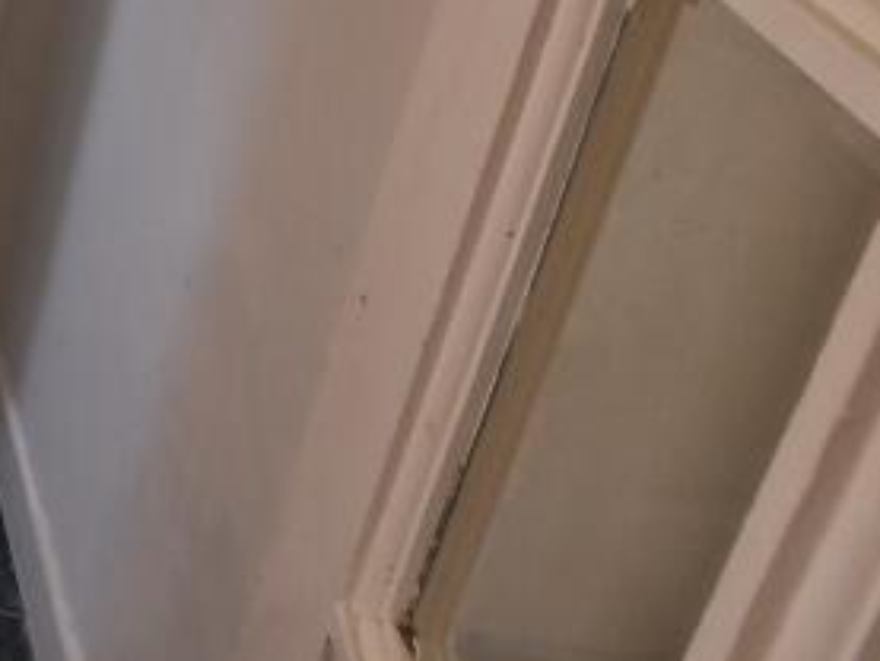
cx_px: -674
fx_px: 1221
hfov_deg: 23.0
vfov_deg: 25.7
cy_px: -213
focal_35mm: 48
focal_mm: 2.2
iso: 100
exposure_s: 1/50
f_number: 2.2
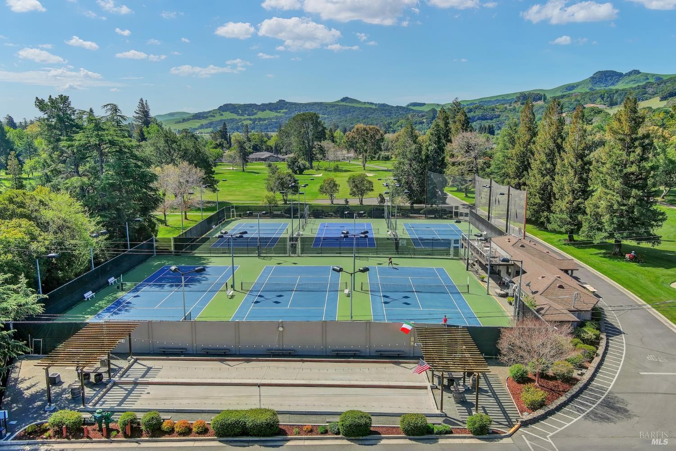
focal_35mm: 29
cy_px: 226
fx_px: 545
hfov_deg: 63.7
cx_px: 338
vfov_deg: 45.0
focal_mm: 10.1
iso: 106
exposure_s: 1/1725
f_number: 2.8
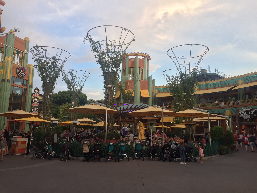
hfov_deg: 61.7
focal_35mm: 29
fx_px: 215
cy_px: 96
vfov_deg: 48.2
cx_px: 128
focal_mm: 4.15
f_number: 2.2
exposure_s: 1/132
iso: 32
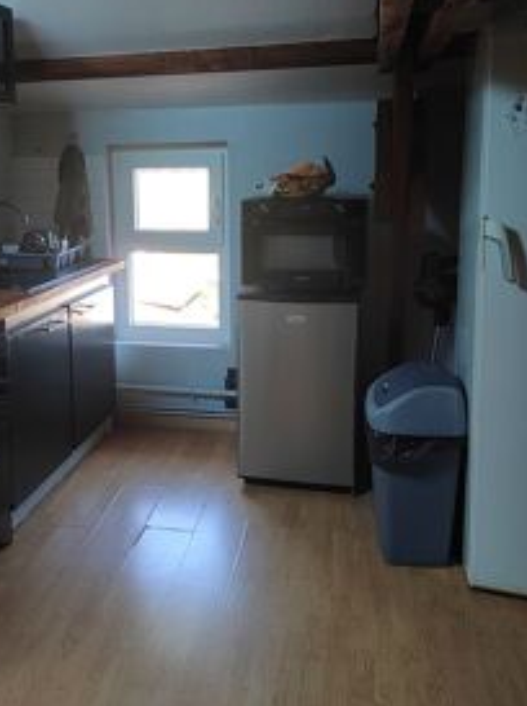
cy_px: 270
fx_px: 732
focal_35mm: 36
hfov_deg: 39.0
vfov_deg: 51.0
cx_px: 165
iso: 1206
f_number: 1.9
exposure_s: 1/100
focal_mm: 5.52
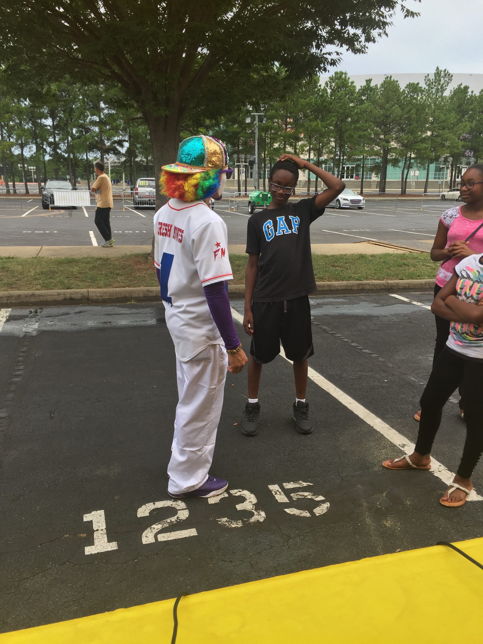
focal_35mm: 29
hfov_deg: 48.2
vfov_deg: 61.7
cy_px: 322
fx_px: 540
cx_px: 242
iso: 32
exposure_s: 1/227
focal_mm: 4.15
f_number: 2.2
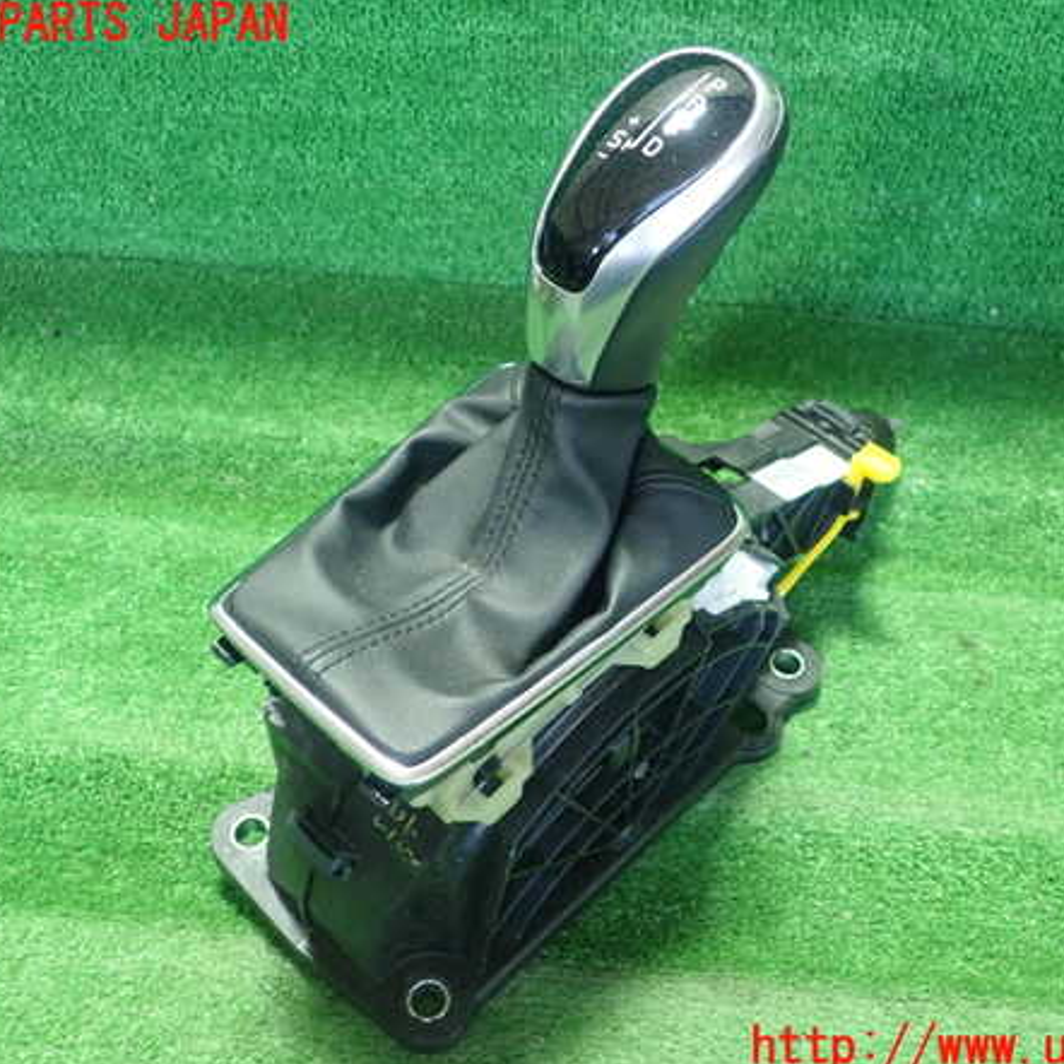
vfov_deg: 46.0
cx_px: 573
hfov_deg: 46.0
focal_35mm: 36
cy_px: 537
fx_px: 1252
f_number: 2.3
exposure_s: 1/80
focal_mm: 5.5
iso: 800
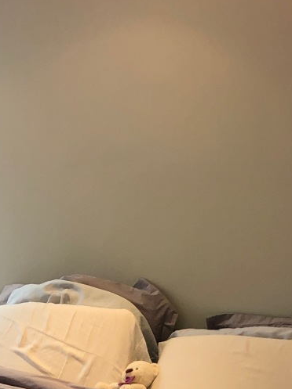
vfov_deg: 17.6
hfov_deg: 13.3
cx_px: -31
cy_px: 396
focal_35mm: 109
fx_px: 1228
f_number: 1.8
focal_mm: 3.99
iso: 25
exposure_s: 1/18
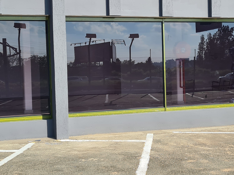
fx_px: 473
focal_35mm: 70
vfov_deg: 21.0
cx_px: 122
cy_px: 75
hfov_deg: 27.8
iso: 50
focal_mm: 5.4
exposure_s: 1/2360
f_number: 1.8
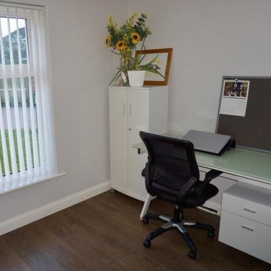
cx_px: 90
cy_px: 136
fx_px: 275
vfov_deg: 52.5
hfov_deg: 51.6
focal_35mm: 31
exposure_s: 1/60
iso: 250
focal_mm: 16
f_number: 4
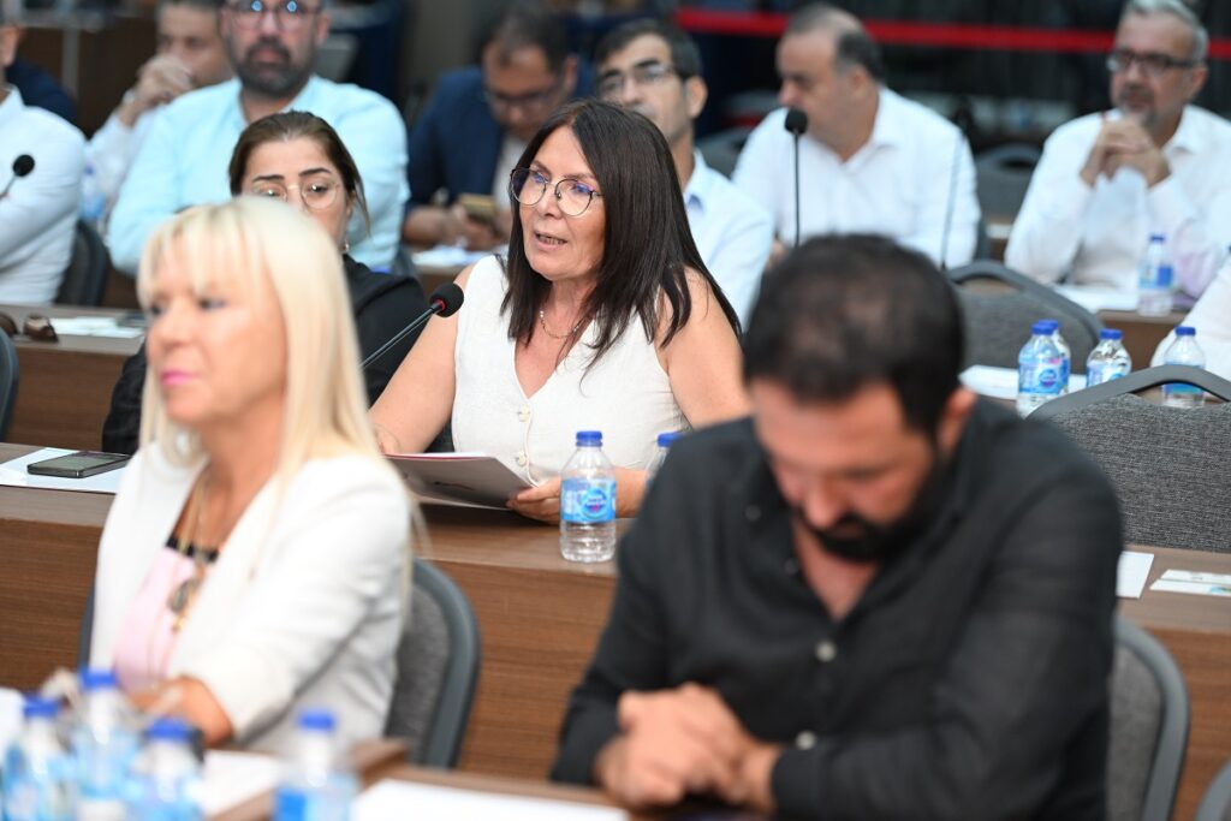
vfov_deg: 11.2
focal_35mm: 122
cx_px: 616
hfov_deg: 16.8
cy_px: 410
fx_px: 4172
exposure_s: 1/250
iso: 1250
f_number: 2.8
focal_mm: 122
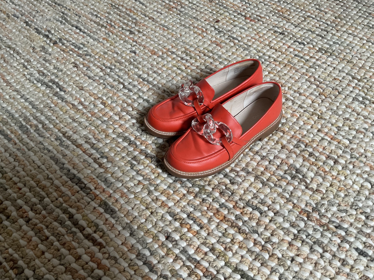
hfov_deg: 61.7
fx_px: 313
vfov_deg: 48.2
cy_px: 140
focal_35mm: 29
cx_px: 187
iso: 100
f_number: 1.8
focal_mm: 3
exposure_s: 1/60
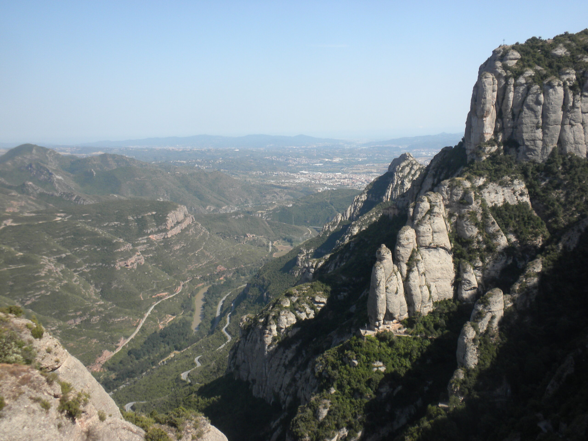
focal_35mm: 37
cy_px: 220
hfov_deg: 50.1
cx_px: 294
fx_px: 628
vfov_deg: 38.7
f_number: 10
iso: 64
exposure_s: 1/83.7
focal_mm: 6.6
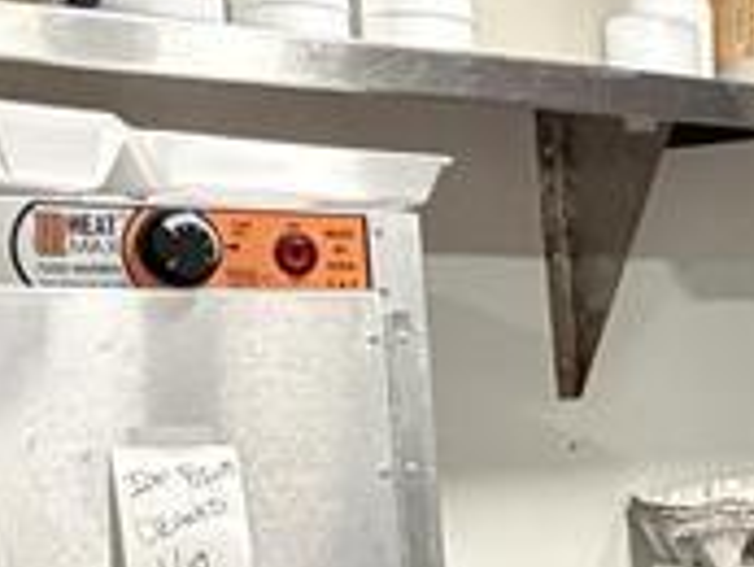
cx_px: 1063
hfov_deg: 20.7
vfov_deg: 17.0
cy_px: 672
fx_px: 1809
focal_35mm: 83
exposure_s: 1/60
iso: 1000
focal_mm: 2.22
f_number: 2.2
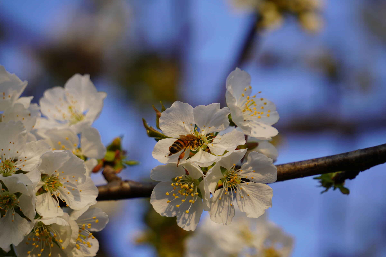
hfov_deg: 7.8
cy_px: 128
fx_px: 2847
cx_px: 193
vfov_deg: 5.2
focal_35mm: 266
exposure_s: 1/320
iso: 125
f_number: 6.3
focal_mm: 177
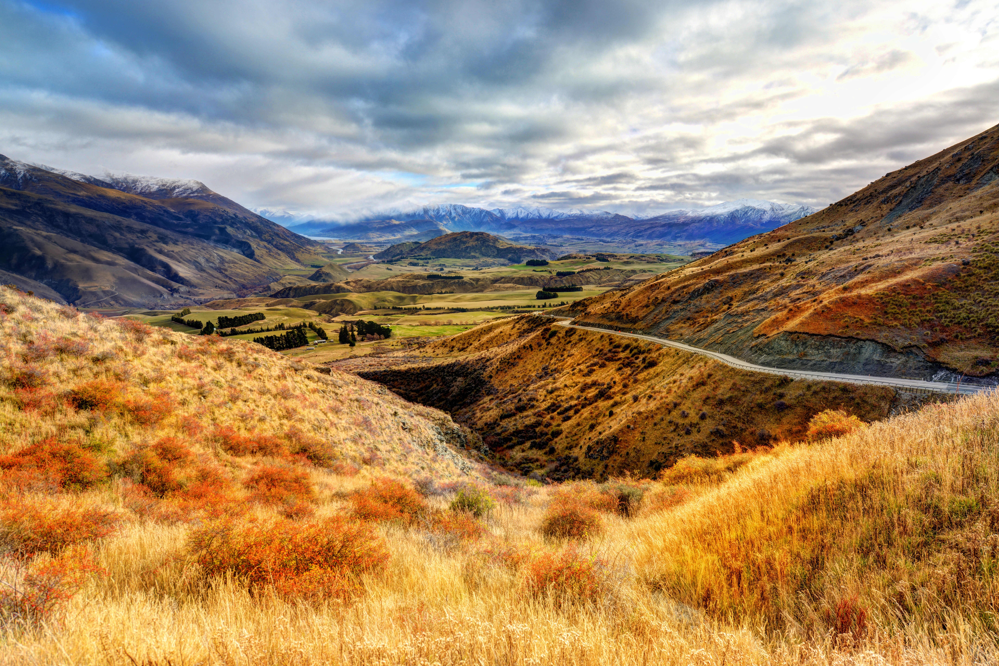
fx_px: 527
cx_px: 500
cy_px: 333
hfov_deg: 86.9
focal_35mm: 19
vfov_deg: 64.6
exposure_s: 1/500
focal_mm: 19
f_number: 5.6
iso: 100
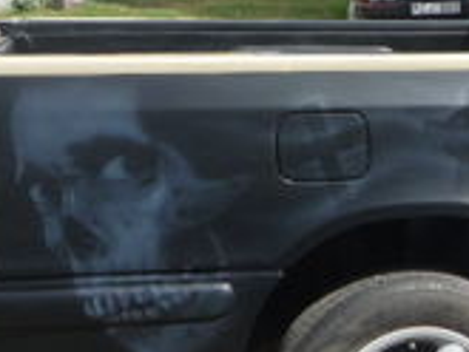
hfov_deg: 18.2
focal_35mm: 97
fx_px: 1315
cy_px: 179
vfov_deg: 15.3
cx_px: 688
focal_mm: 4.4
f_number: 3.5
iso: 100
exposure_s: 1/500
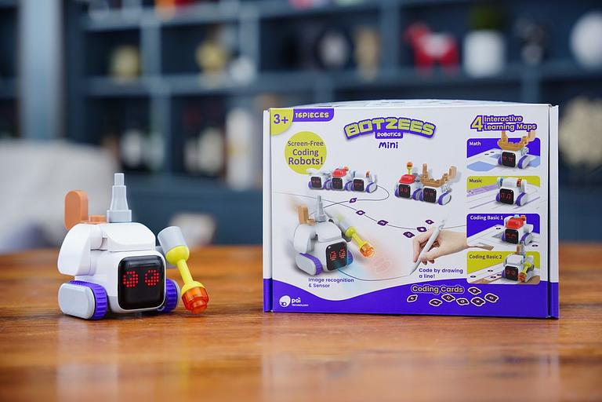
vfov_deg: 19.5
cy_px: 201
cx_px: 301
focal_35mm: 70
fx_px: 1170
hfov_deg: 28.8
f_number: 3.2
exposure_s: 1/125
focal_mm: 70
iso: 200
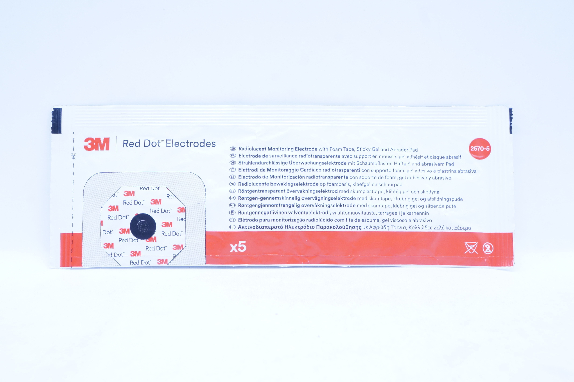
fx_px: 765
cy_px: 191
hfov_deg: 41.2
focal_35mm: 48
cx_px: 287
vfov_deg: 28.0
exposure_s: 1/15
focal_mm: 32
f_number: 9
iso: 400
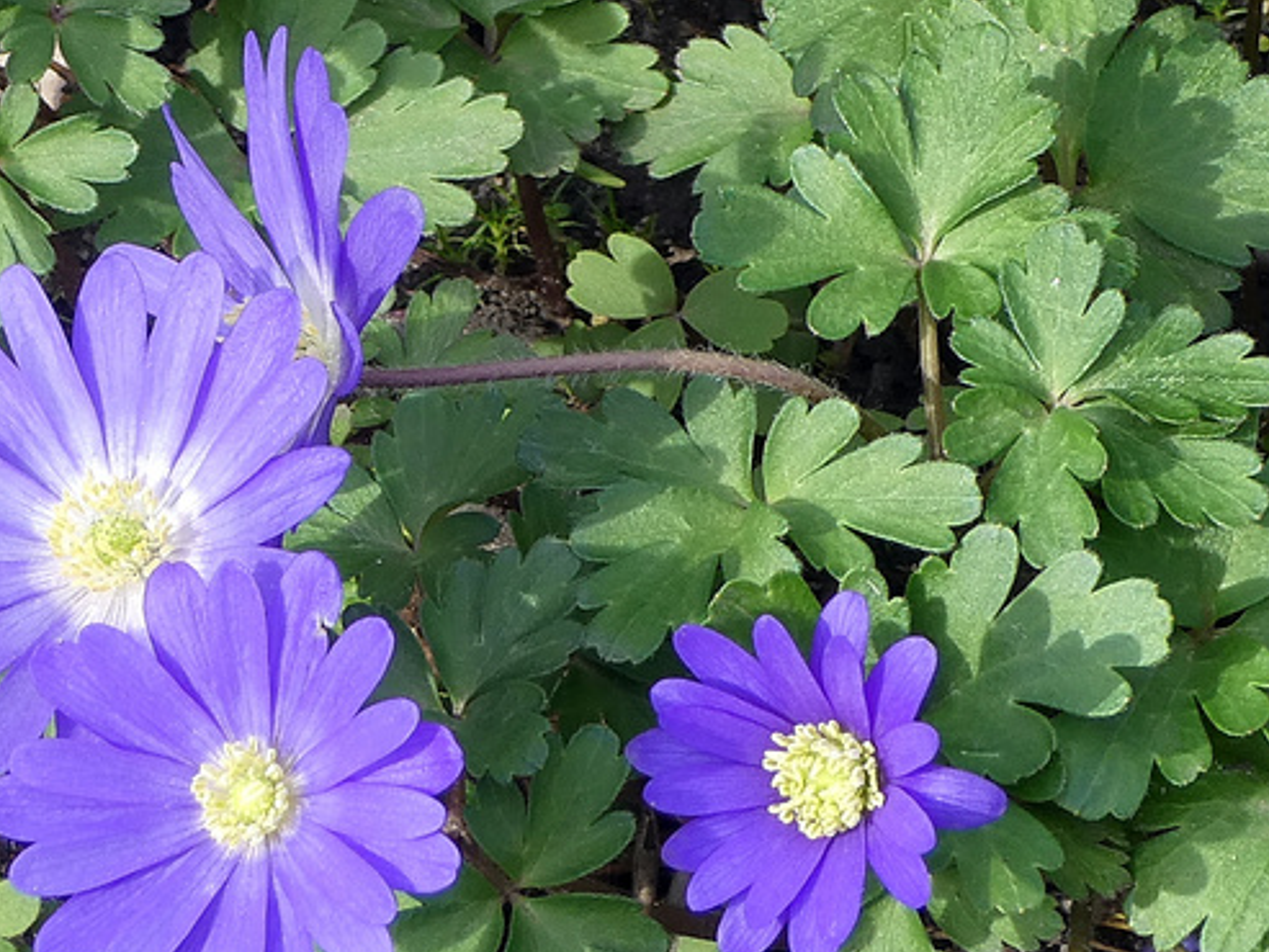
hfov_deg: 5.0
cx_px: 299
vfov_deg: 3.8
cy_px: 172
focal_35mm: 394
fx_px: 14447
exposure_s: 1/125
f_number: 5.3
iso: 80
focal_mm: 24.2
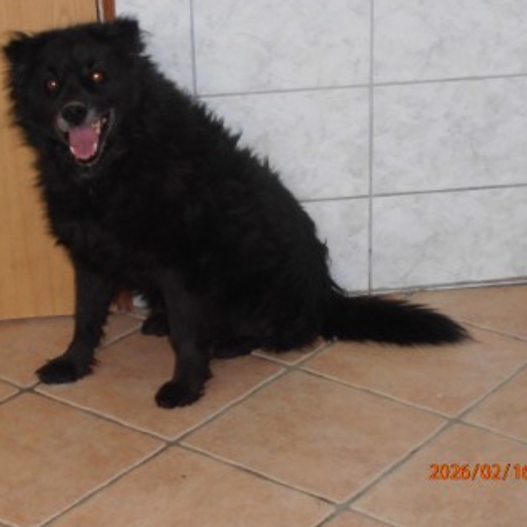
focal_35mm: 105
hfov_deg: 16.6
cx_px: 219
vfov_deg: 16.6
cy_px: 262
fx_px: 1809
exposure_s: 1/60
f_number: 5.1
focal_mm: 15.51
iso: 320
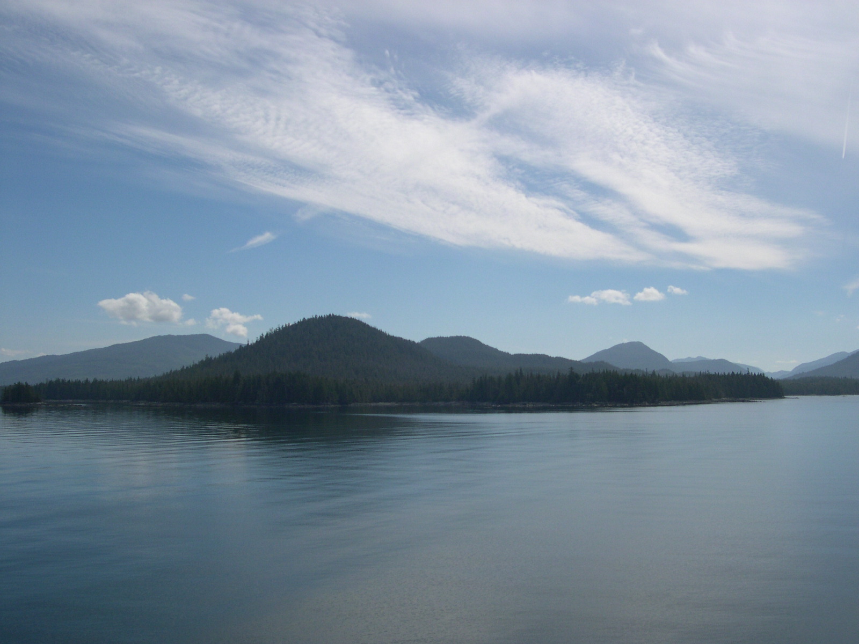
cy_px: 322
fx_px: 943
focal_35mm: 38
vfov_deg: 37.7
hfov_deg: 49.0
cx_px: 430
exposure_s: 1/460
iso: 100
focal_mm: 8
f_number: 7.6
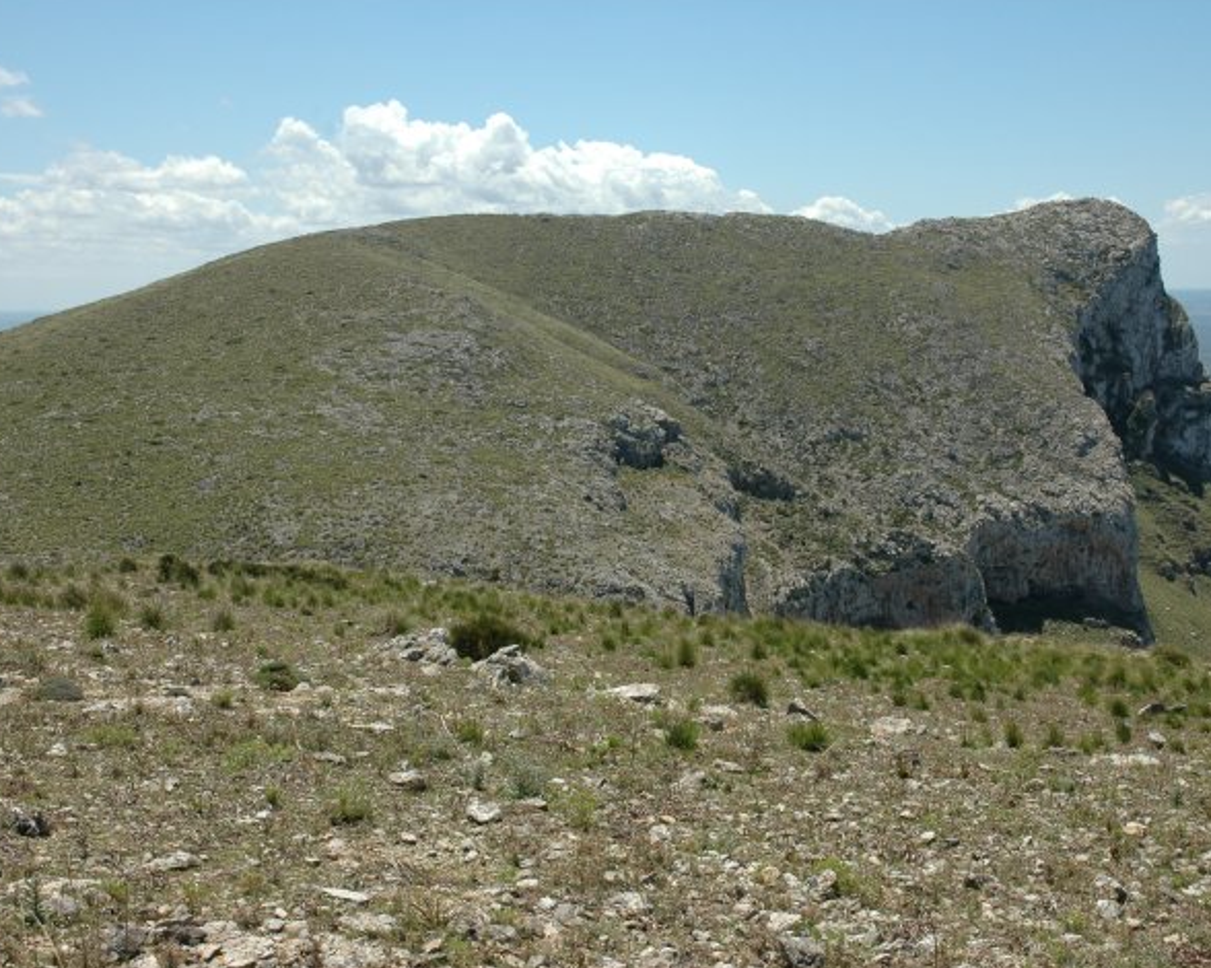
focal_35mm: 47
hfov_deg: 39.8
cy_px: 480
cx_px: 678
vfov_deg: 32.3
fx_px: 1669
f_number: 9
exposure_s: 1/320
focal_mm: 27
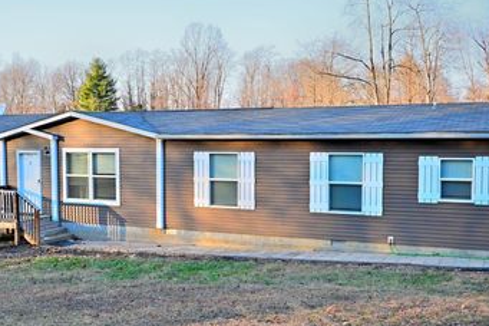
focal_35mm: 44
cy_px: 197
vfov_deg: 30.4
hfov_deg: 44.2
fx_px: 597
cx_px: 186
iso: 200
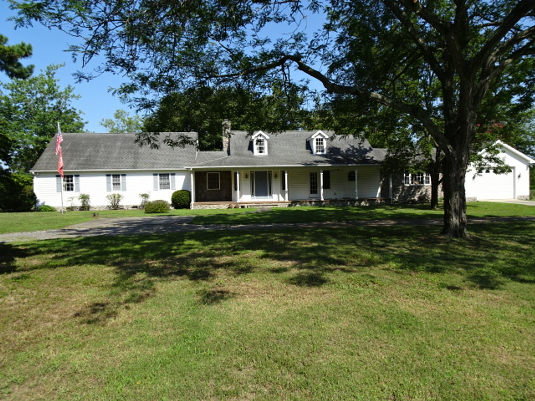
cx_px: 268
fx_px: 371
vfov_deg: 56.8
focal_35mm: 24
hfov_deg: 71.6
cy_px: 200
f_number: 3.5
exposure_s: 1/640
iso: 80
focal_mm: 4.1
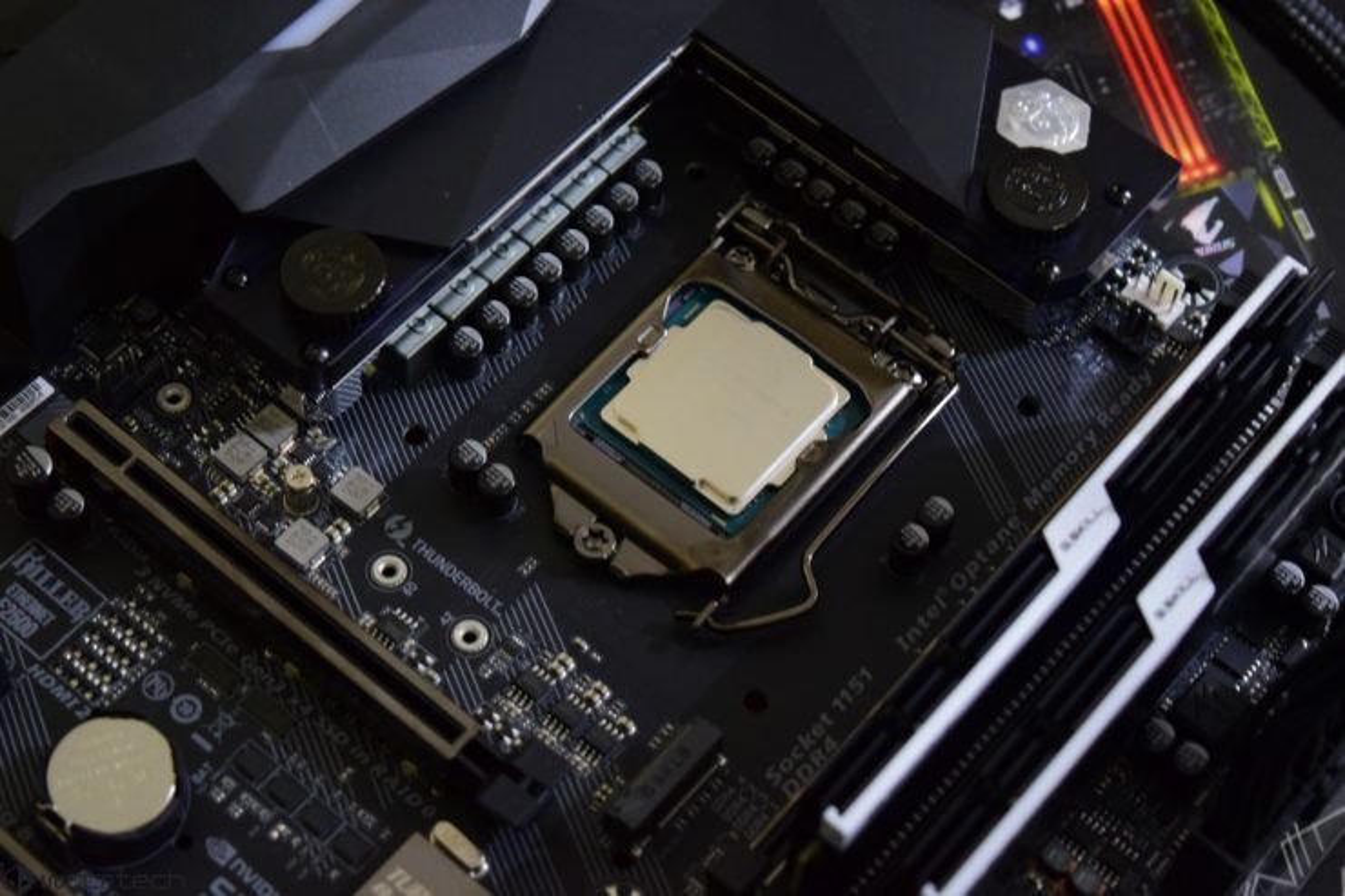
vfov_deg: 18.9
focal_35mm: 72
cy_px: 448
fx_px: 2689
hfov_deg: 28.1
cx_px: 672
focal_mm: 48
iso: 2000
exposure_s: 1/4
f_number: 5.3
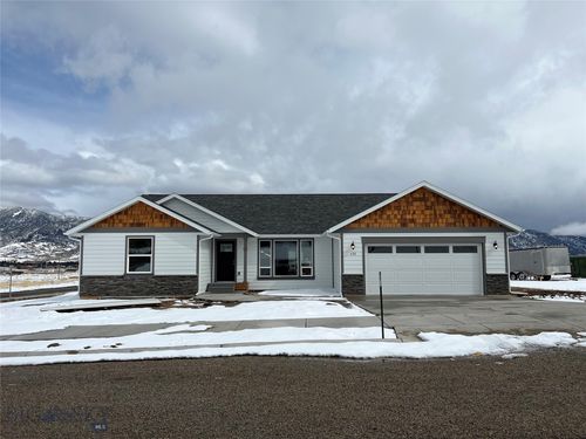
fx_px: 440
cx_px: 293
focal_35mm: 26
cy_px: 220
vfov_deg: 53.1
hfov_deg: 67.3
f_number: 1.5
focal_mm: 5.7
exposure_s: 1/12658
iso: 50
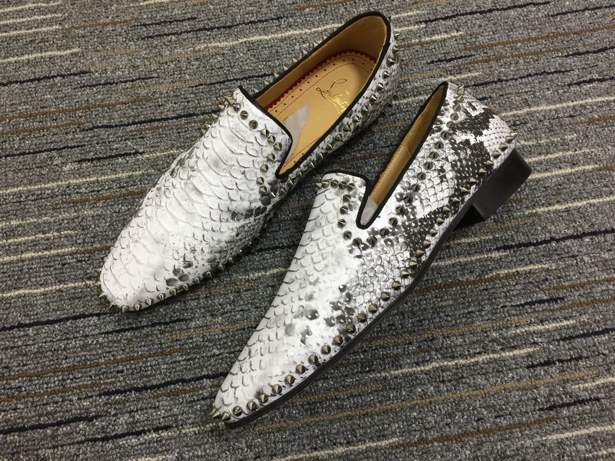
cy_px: 230
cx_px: 308
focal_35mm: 29
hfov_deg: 61.7
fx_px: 515
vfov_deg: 48.2
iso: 50
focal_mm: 4.15
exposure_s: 1/17
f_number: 2.2
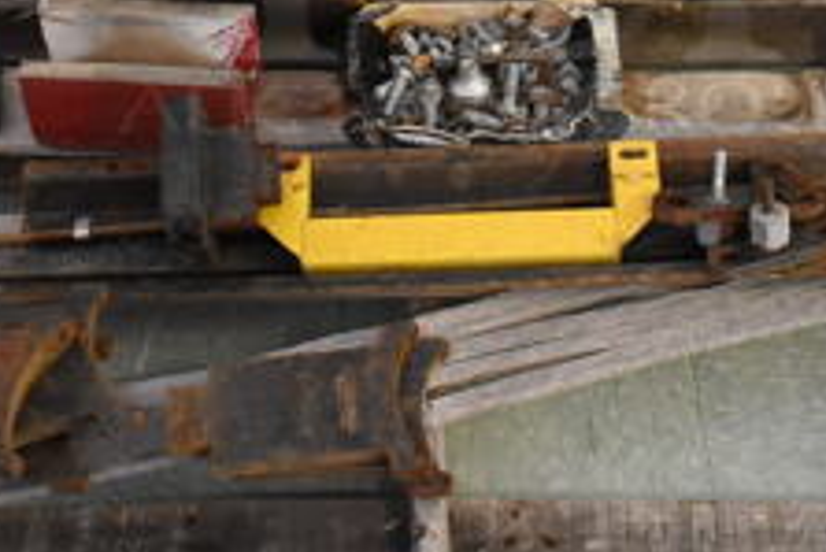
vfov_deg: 17.8
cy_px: -48
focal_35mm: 74
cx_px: 507
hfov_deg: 27.2
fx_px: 1699
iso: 1600
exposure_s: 1/30
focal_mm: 18
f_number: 3.5
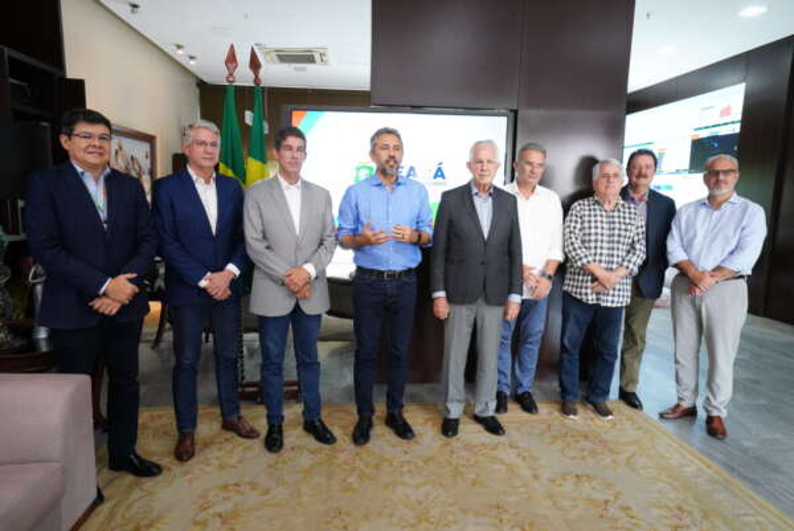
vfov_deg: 53.2
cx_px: 397
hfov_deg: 73.7
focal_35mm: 24
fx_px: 530
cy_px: 266
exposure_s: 1/160
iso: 8000
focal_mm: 24
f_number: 7.1
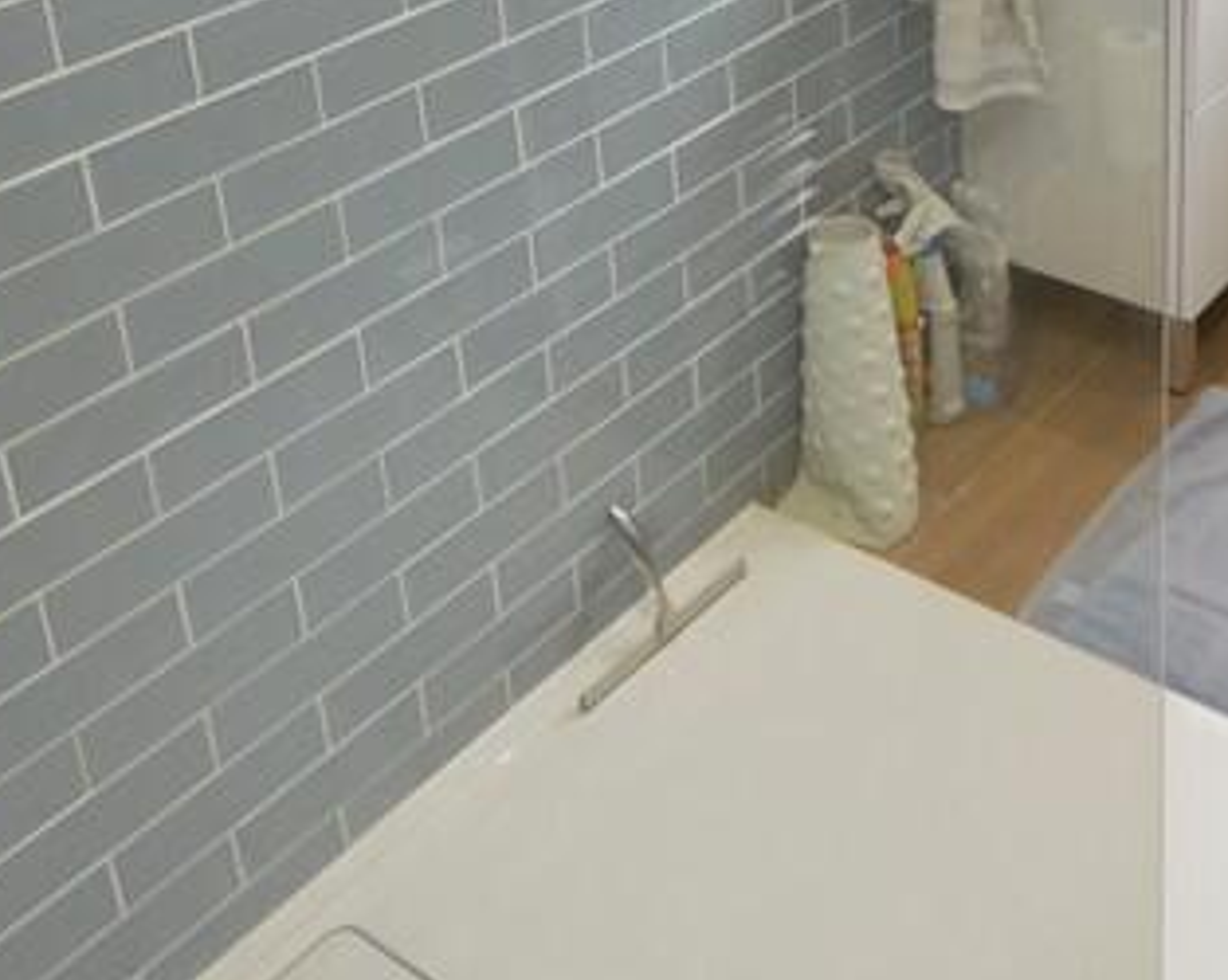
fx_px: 1671
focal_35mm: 46
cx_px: 949
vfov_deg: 28.5
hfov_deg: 39.1
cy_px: -192
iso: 500
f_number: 4
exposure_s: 1/60
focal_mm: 10
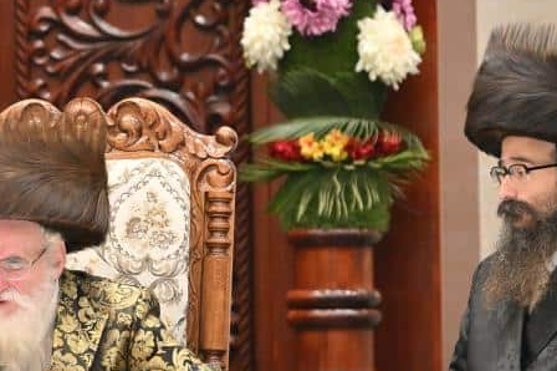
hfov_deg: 3.6
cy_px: 228
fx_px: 8735
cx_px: -30
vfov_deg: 2.4
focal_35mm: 565
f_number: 2.8
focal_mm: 165
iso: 200
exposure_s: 1/250
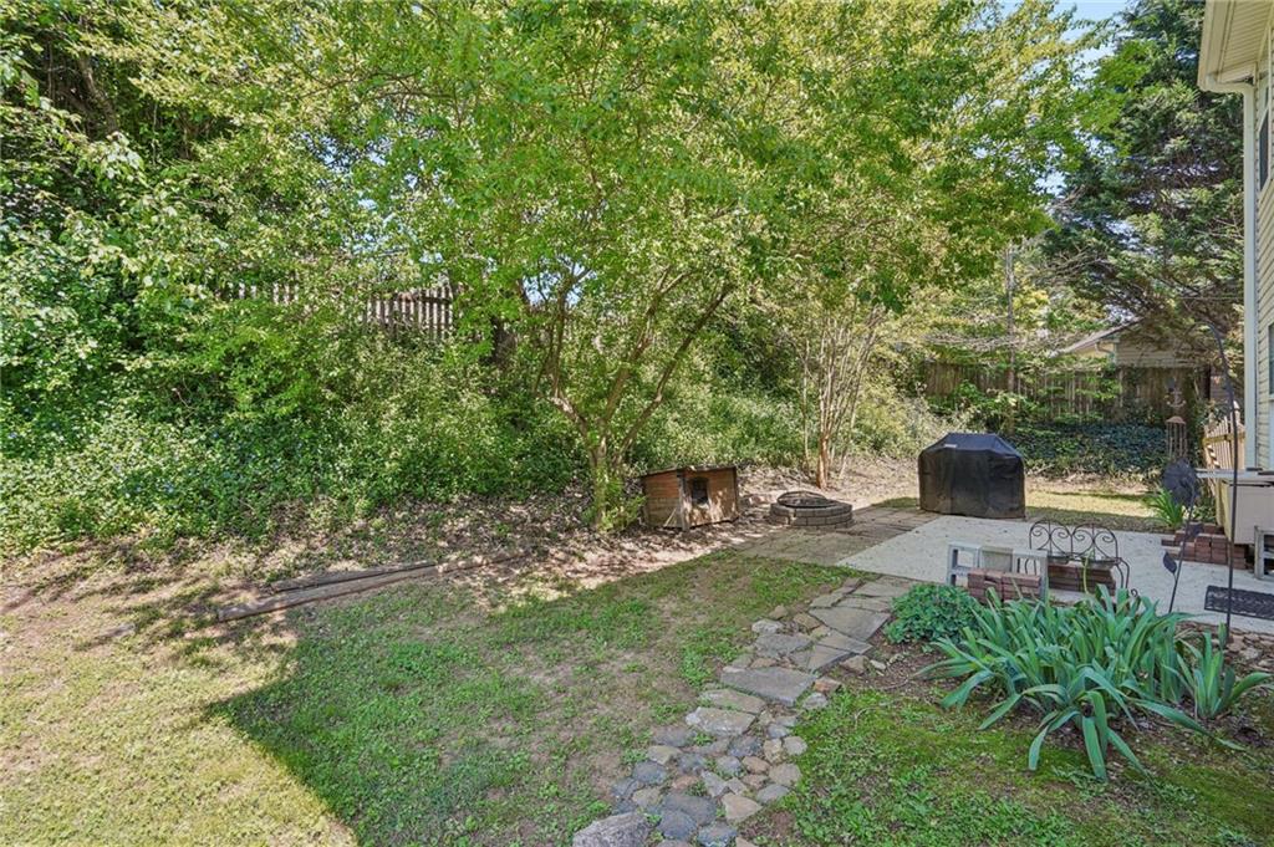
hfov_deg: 96.8
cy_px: 424
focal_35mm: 16
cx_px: 637
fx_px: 566
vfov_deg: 73.7
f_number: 8
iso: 200
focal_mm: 16
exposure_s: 1/30
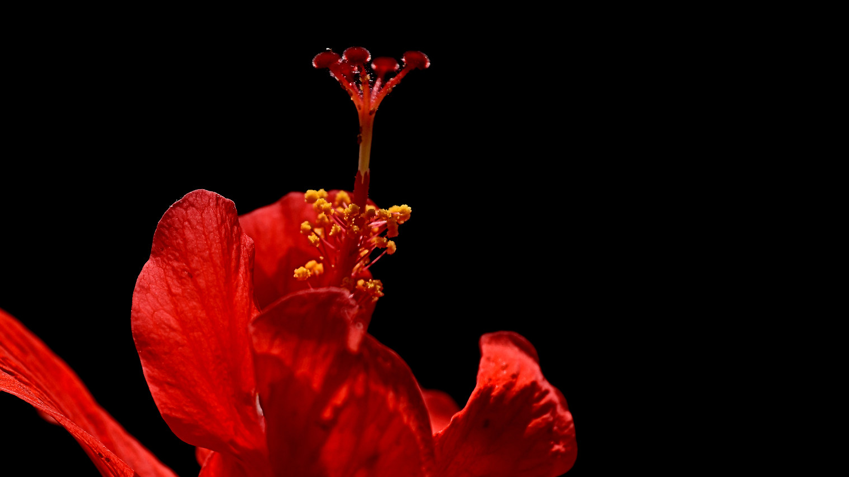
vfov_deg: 3.3
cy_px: 369
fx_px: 8373
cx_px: 251
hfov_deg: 5.8
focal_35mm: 372
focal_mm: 150
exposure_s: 1/2000
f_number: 4
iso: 100
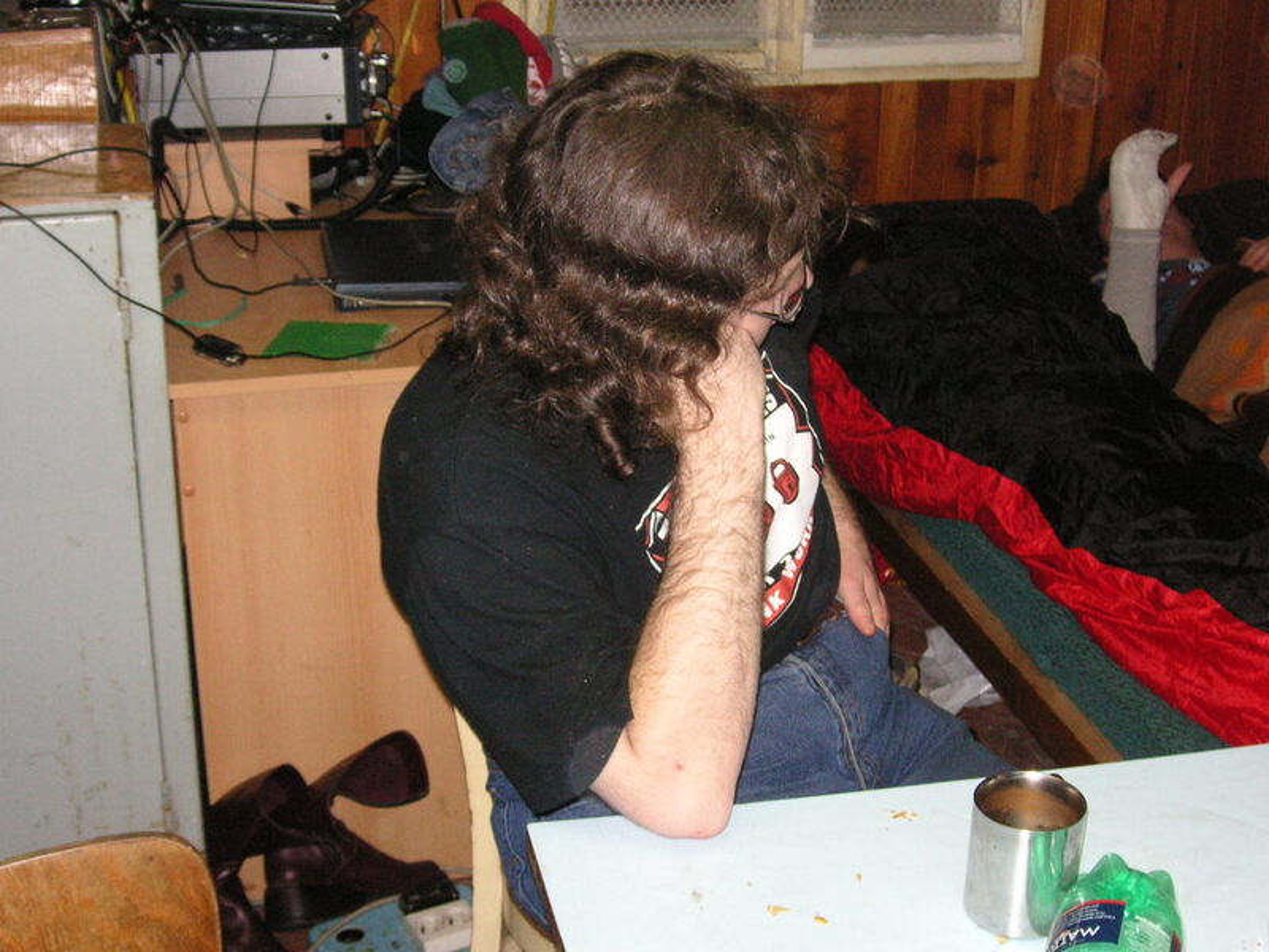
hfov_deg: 38.2
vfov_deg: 29.1
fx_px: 1833
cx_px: 634
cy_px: 476
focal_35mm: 50
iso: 160
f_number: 3.4
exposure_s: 1/45
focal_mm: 8.4
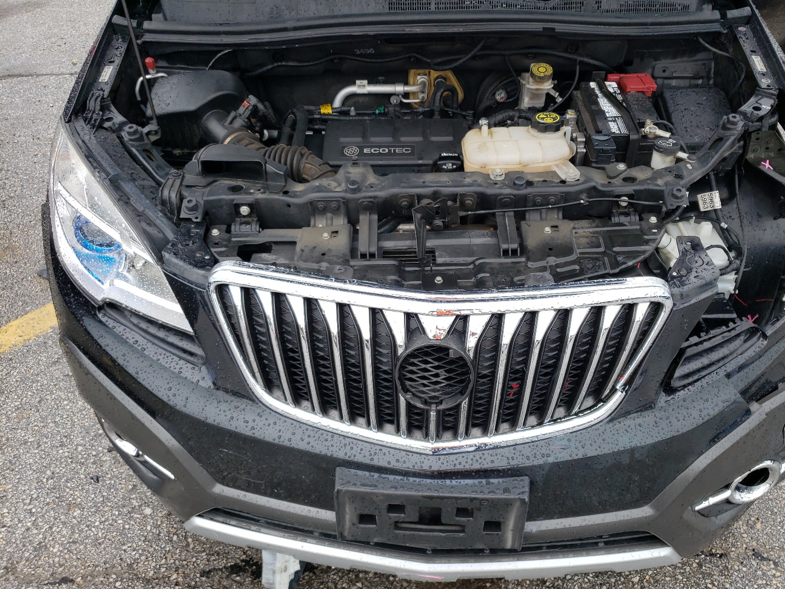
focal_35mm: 29
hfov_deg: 61.5
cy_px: 287
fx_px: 658
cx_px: 435
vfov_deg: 48.2
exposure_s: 1/625
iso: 50
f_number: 1.5
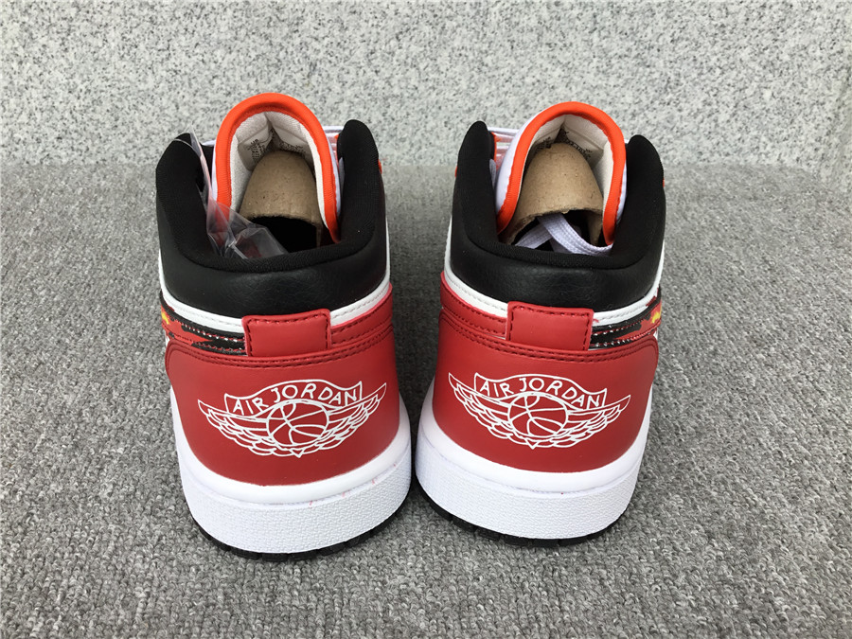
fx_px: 763
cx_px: 426
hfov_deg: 58.4
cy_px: 320
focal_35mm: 31
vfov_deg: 45.4
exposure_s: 1/167
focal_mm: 3.3
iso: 25
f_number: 2.4
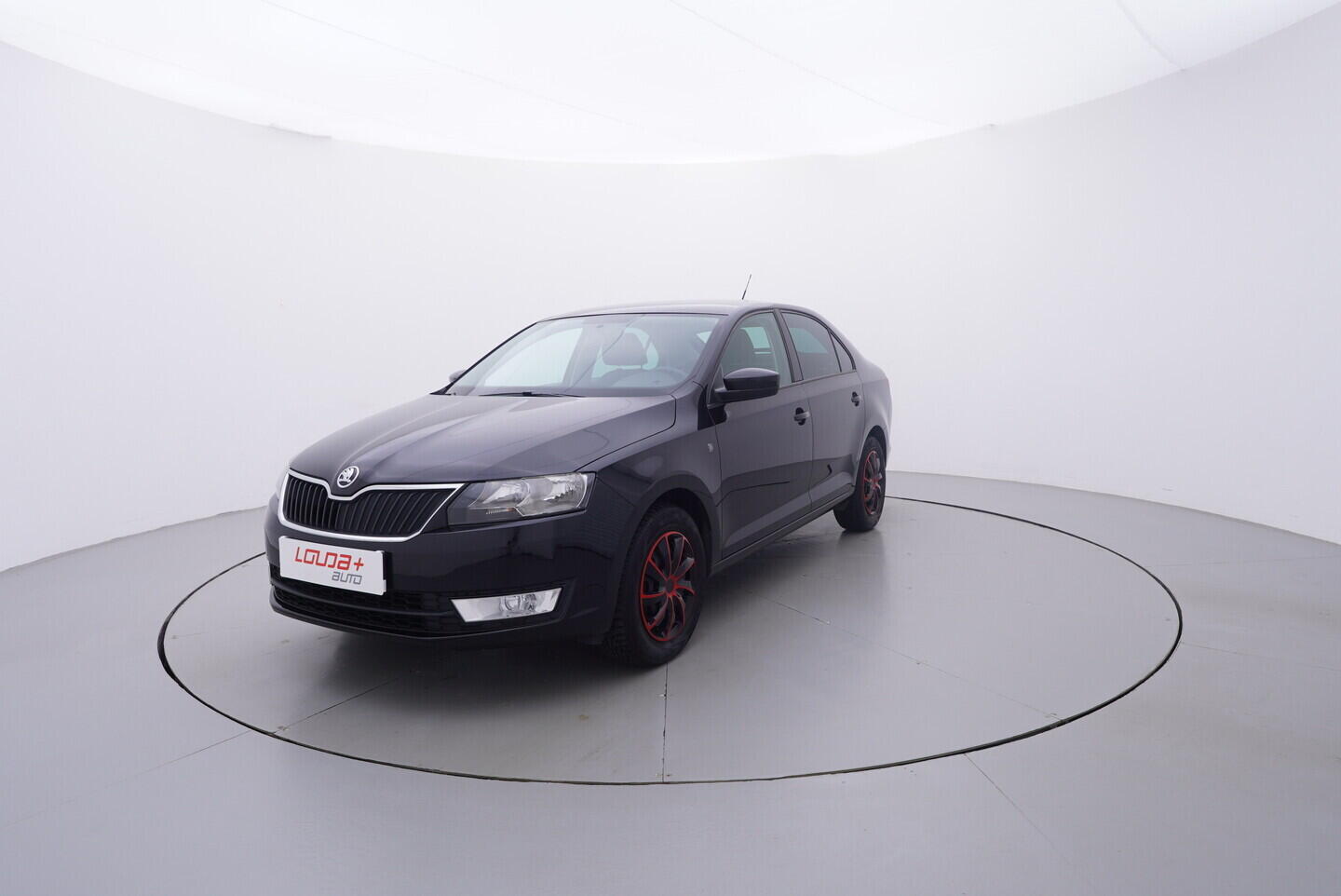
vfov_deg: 56.2
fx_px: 839
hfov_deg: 77.3
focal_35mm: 22
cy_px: 448
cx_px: 670
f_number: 5
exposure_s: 1/80
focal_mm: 15
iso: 200
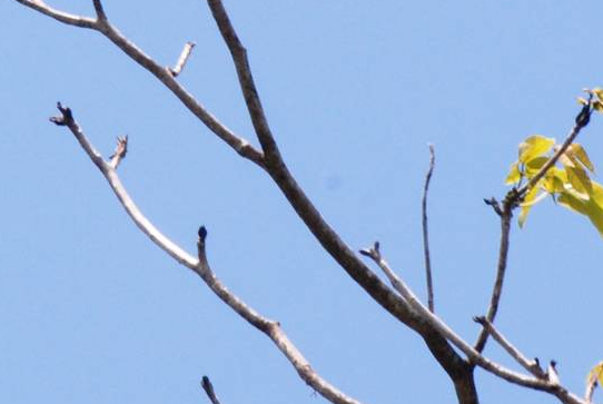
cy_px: -62
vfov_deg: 1.0
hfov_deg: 1.5
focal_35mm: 1329
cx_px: 554
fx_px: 22291
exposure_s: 1/160
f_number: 20
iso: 400
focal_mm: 300
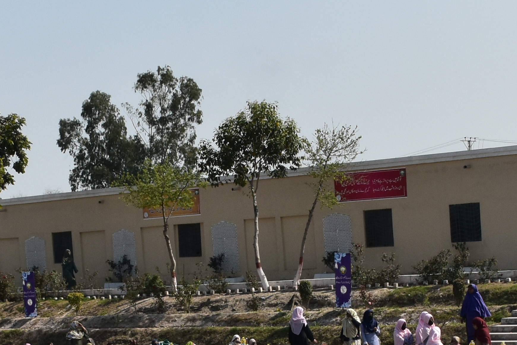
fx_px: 1705
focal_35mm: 119
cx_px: 273
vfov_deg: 11.4
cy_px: 384
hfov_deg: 17.2
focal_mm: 23
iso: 400
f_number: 11
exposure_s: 1/400
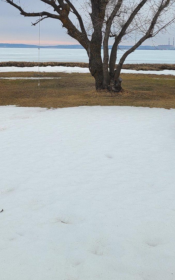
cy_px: 42
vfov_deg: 33.2
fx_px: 450
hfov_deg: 21.9
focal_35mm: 59
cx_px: 49
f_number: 1.8
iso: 40
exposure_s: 1/276
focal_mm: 5.4
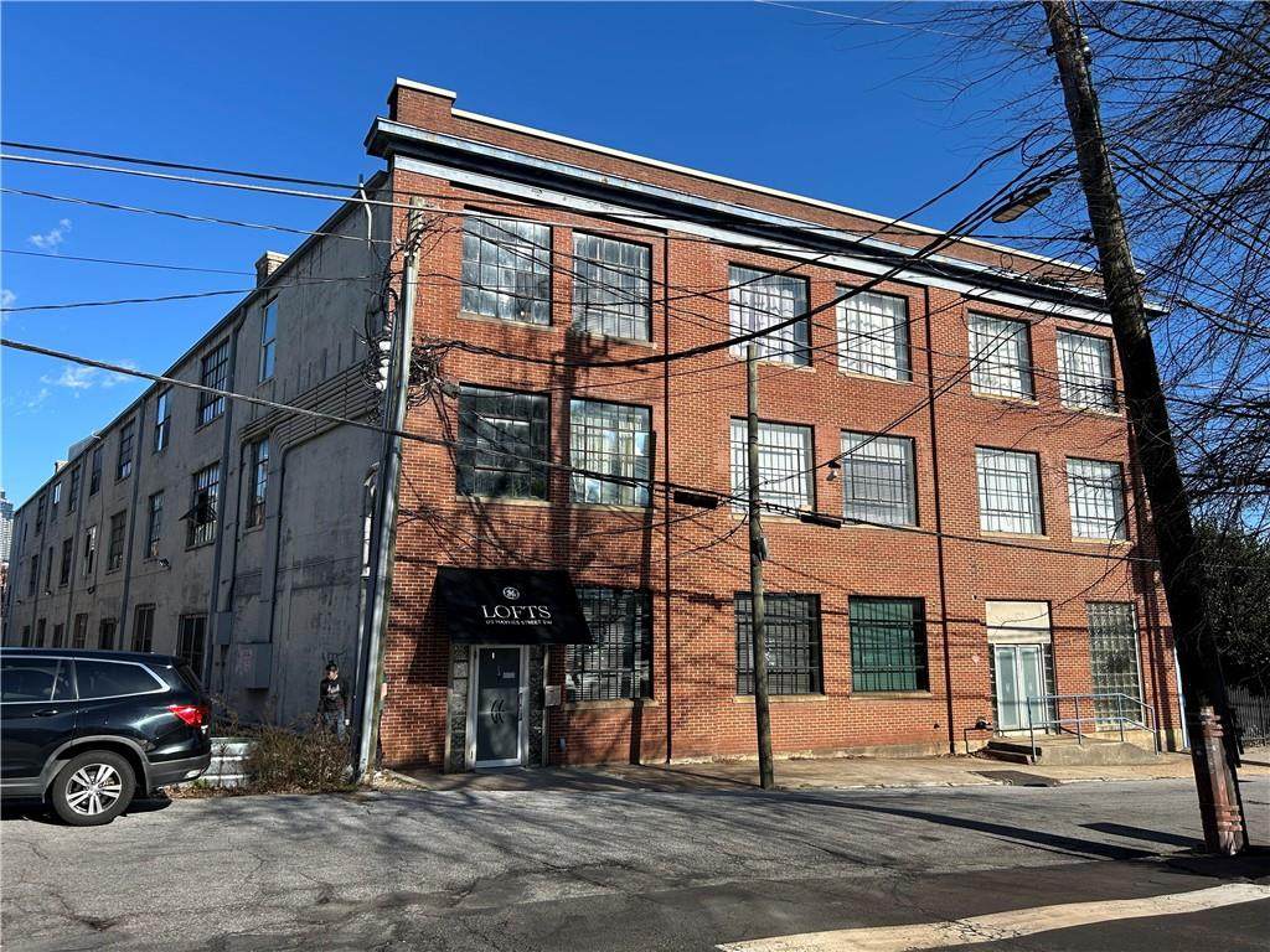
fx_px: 954
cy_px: 476
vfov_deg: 53.1
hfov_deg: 67.3
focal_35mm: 26
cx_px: 635
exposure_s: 1/2994
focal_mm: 5.7
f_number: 1.5
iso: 50
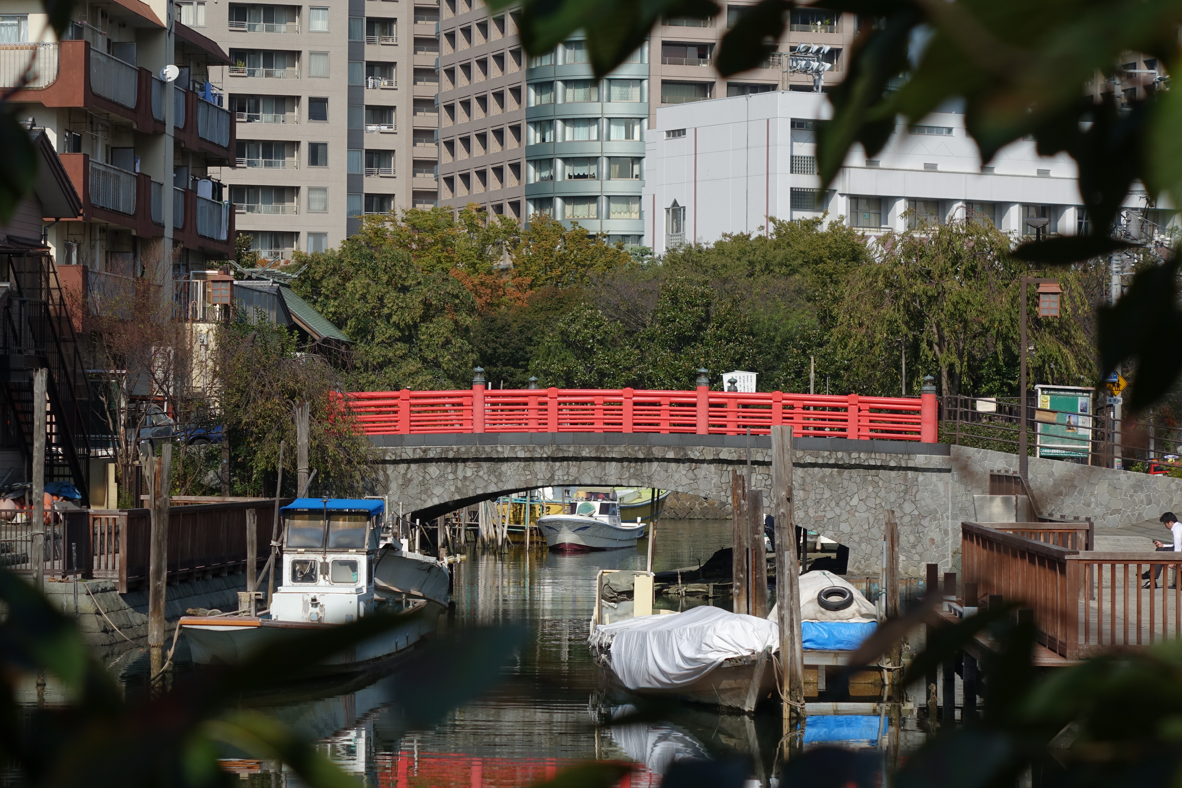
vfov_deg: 11.3
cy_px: 394
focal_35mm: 121
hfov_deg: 16.9
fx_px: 3973
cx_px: 591
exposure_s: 1/1250
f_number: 4
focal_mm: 44.52
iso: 125
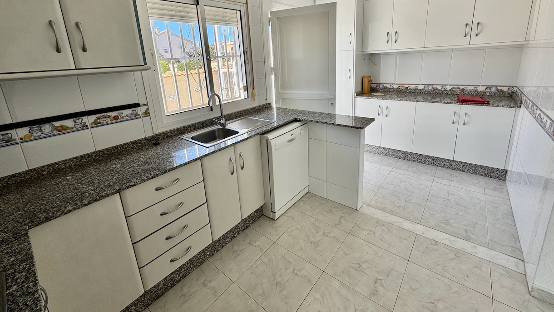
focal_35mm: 16
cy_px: 116
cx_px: 273
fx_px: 235
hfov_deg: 99.4
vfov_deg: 66.0
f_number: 2.2
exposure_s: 1/361
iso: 40
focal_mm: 2.22
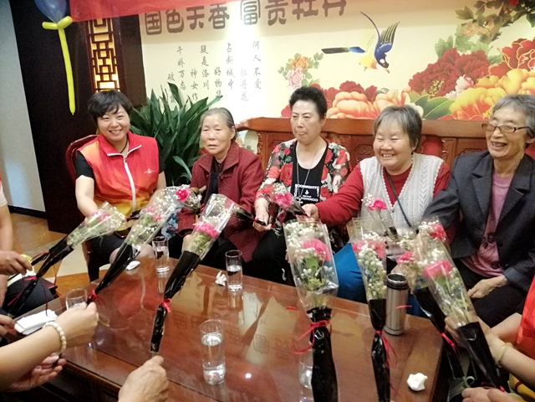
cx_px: 268
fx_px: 402
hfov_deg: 67.3
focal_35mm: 26
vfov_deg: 53.1
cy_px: 201
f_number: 2.2
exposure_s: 1/20
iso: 640
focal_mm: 3.81
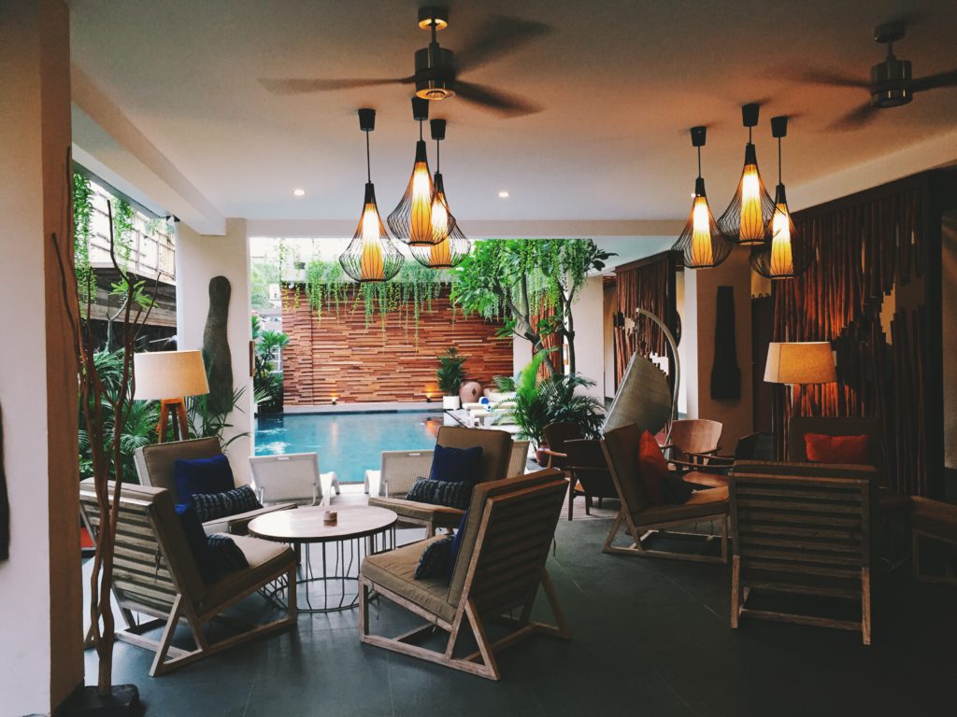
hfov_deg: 61.7
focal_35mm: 29
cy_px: 358
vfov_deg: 48.2
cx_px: 478
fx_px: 802
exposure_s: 1/33
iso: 160
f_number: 2.2
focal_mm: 4.15
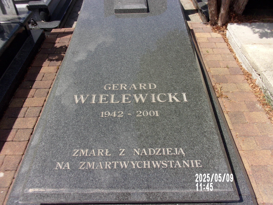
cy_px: 102
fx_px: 221
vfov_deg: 49.7
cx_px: 136
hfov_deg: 63.4
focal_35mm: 28
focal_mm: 5.1
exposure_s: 1/70
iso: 80
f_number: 10.8
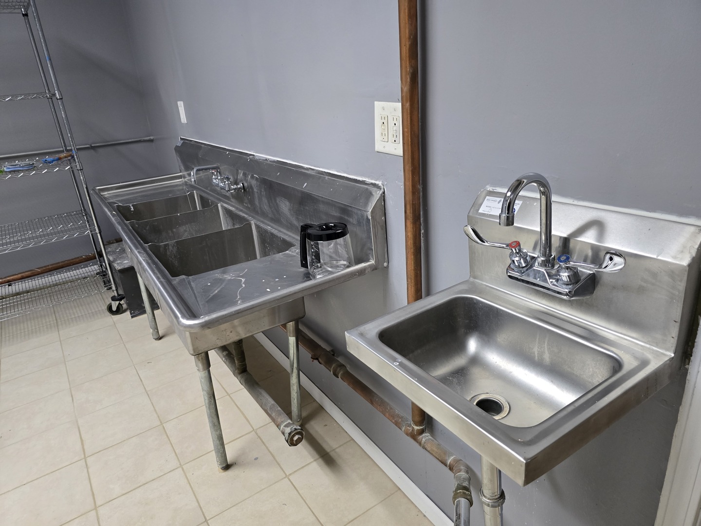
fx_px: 466
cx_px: 350
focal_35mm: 23
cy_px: 263
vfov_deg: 58.9
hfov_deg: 73.9
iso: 400
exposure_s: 1/33.5
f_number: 1.7
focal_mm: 6.3
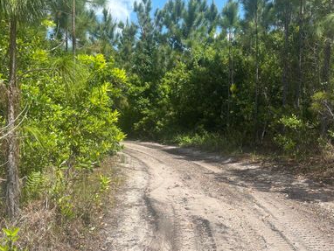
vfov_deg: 41.4
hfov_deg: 53.9
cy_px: 162
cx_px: 182
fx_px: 328
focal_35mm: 34
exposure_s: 1/2242
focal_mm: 5.96
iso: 50
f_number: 1.6
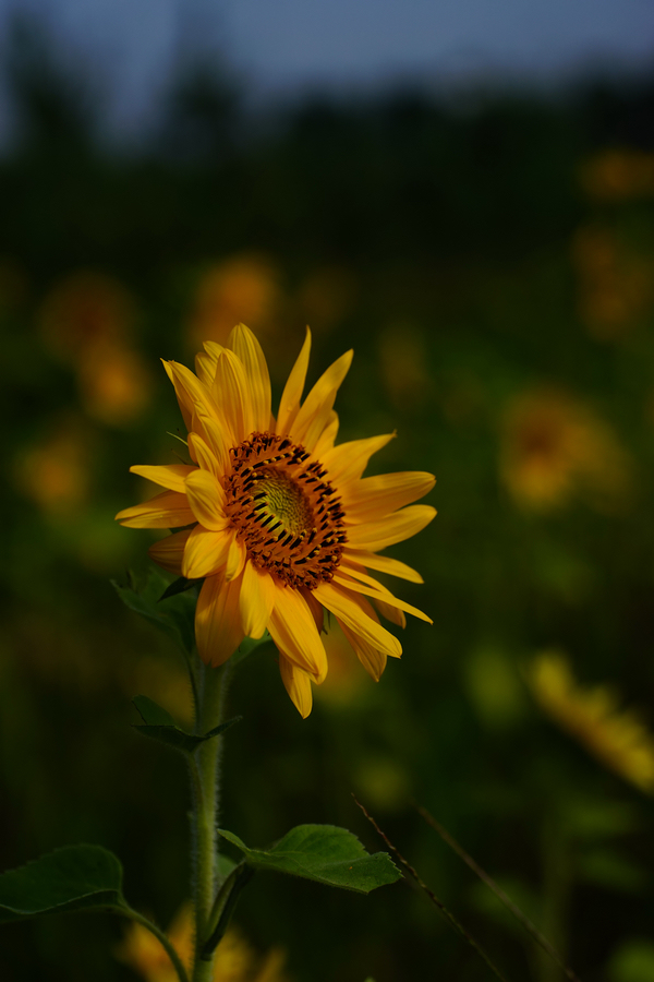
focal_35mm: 90
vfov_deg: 22.6
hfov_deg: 15.2
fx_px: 2452
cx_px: 327
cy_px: 491
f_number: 5.6
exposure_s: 1/2500
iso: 250
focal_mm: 90
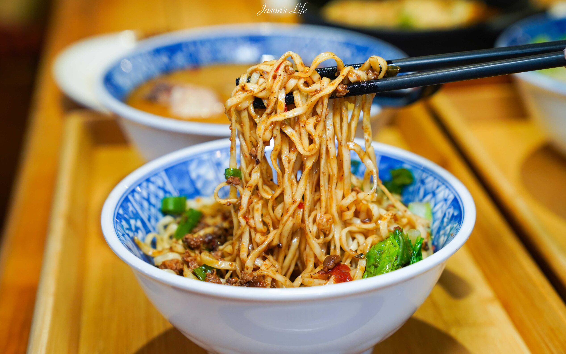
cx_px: 282
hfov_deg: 28.6
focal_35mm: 72
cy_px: 175
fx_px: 1111
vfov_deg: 18.1
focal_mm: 70
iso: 1000
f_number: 4.5
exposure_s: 1/80
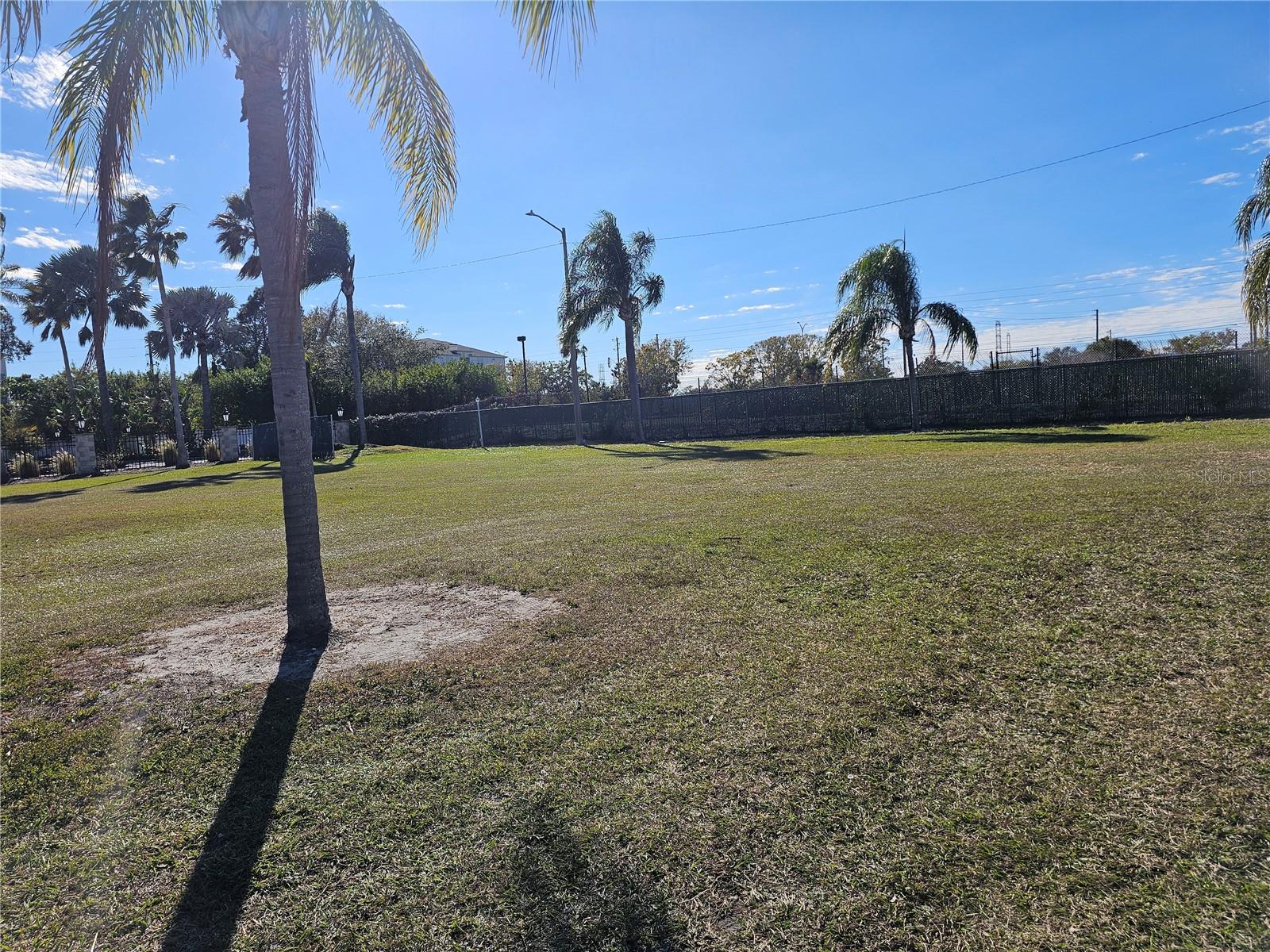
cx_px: 635
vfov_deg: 58.9
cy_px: 476
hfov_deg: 73.9
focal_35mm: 23
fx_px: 844
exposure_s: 1/1672
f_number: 1.7
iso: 12
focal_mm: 6.3
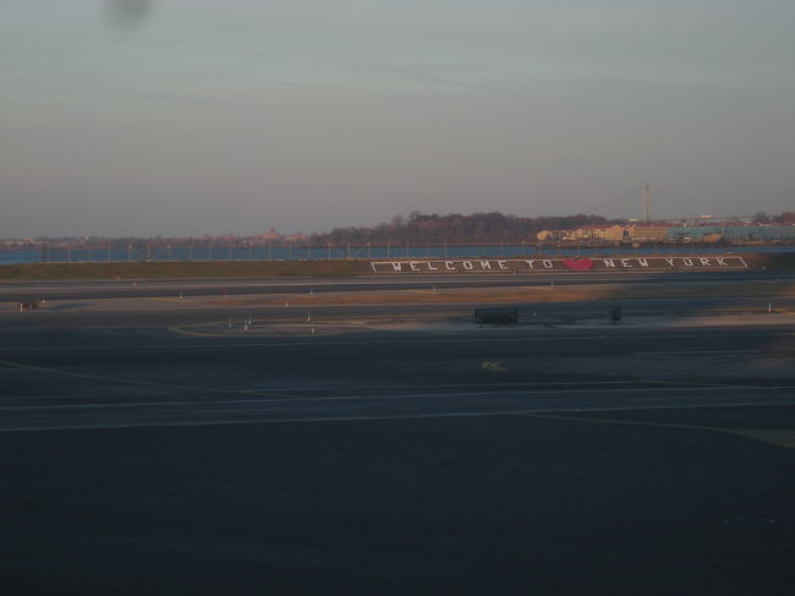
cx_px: 398
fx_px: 2411
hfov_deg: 18.7
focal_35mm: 105
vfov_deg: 14.1
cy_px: 298
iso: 50
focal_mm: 17.1
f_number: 4.7
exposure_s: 1/119
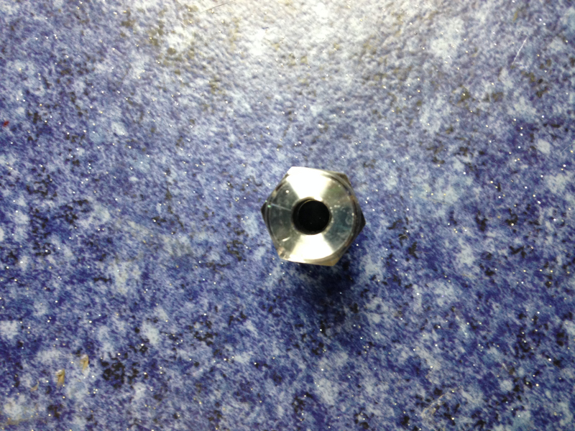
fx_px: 548
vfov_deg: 42.9
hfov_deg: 55.4
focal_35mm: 33
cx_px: 288
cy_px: 216
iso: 125
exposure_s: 1/20
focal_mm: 4.12
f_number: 2.4
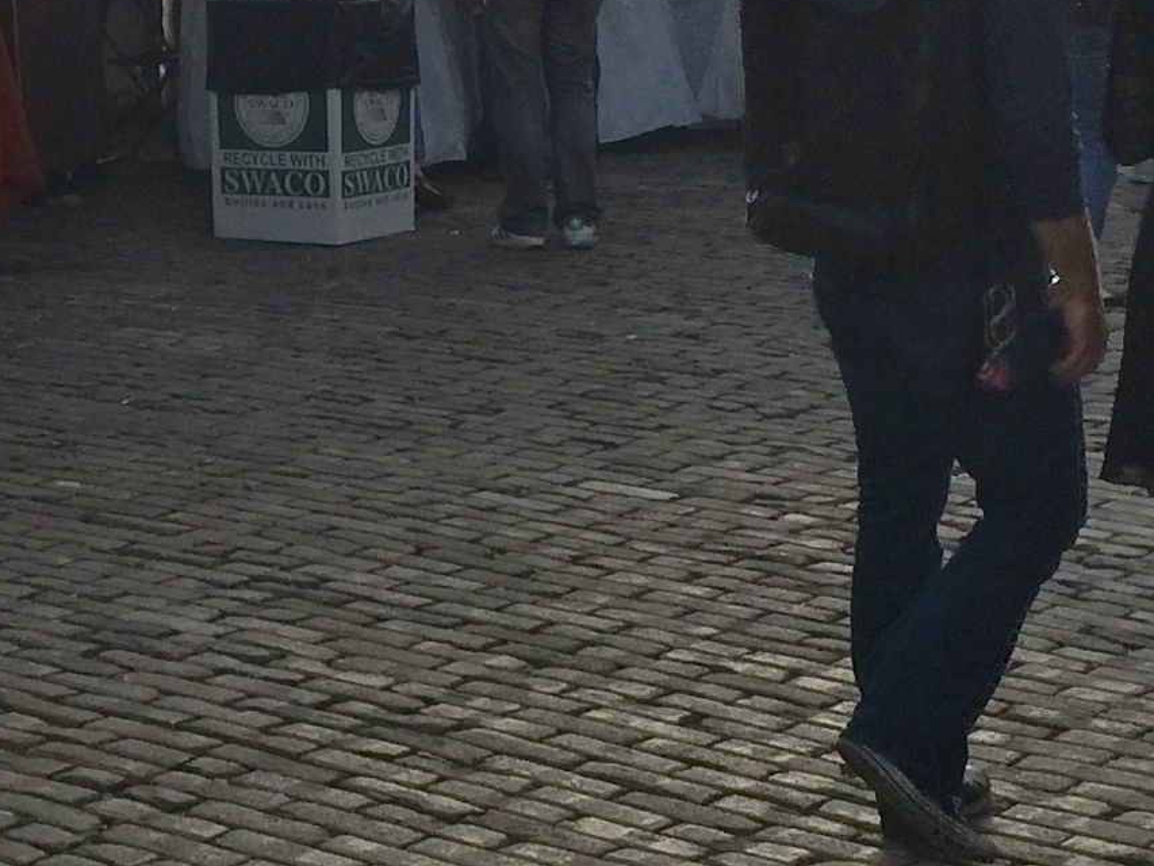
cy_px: 55
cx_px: -99
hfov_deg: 17.2
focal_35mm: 111
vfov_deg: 13.2
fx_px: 3701
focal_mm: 4.15
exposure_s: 1/3165
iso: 32
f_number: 2.2
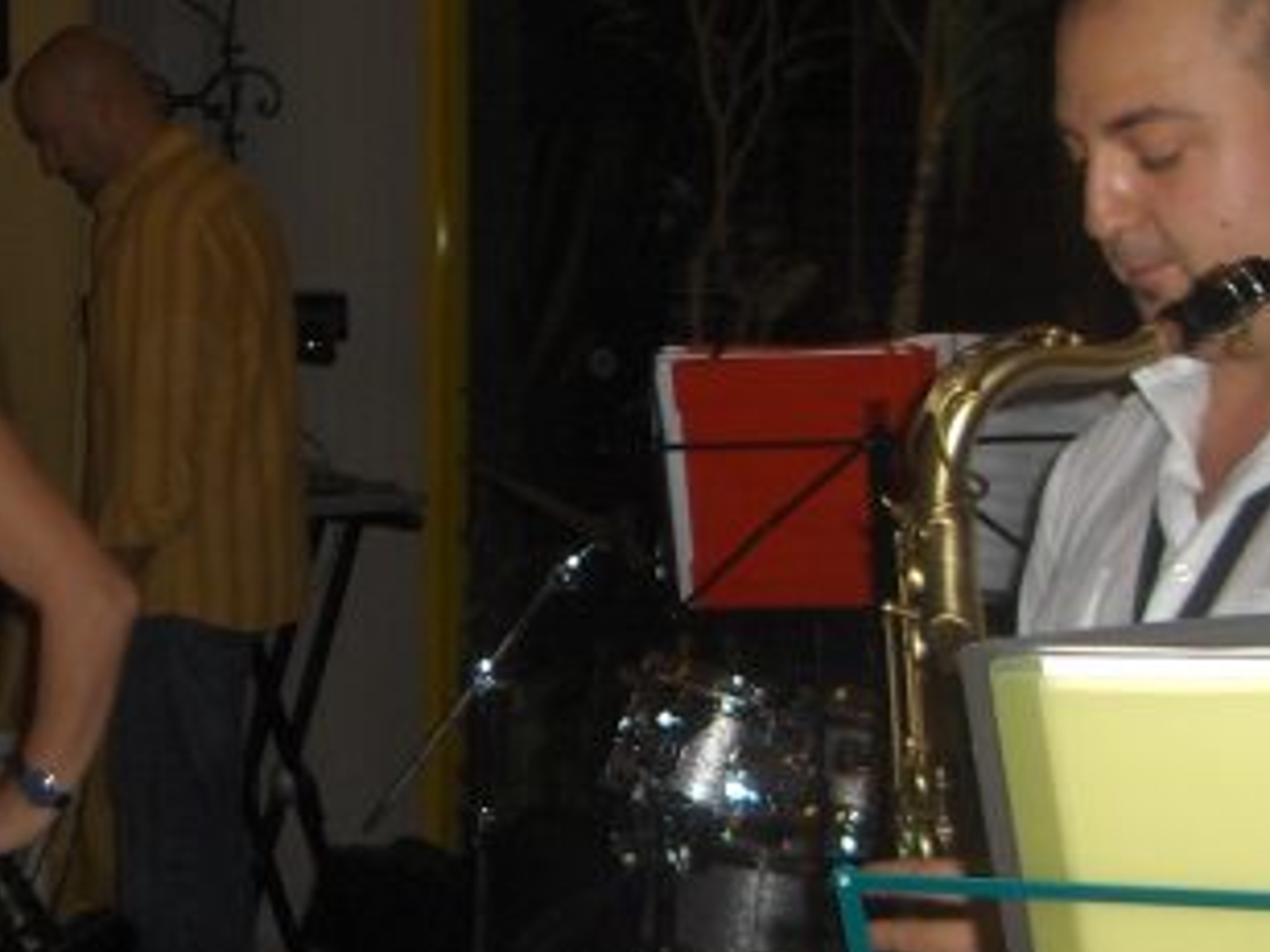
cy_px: 503
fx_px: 3339
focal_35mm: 91
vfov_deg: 16.2
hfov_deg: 21.3
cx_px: 264
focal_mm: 5.8
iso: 100
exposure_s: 1/60
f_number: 2.6
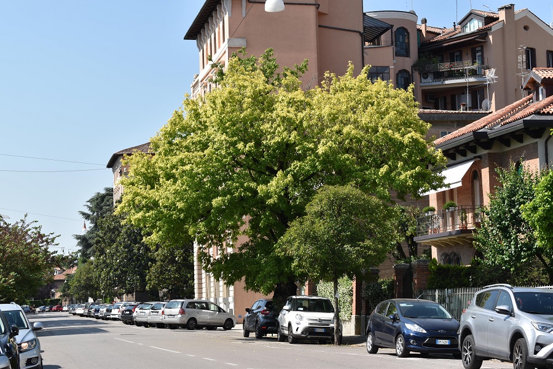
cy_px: 184
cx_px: 276
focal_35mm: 82
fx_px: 1267
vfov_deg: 16.6
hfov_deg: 24.6
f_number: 9
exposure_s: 1/200
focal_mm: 55
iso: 100
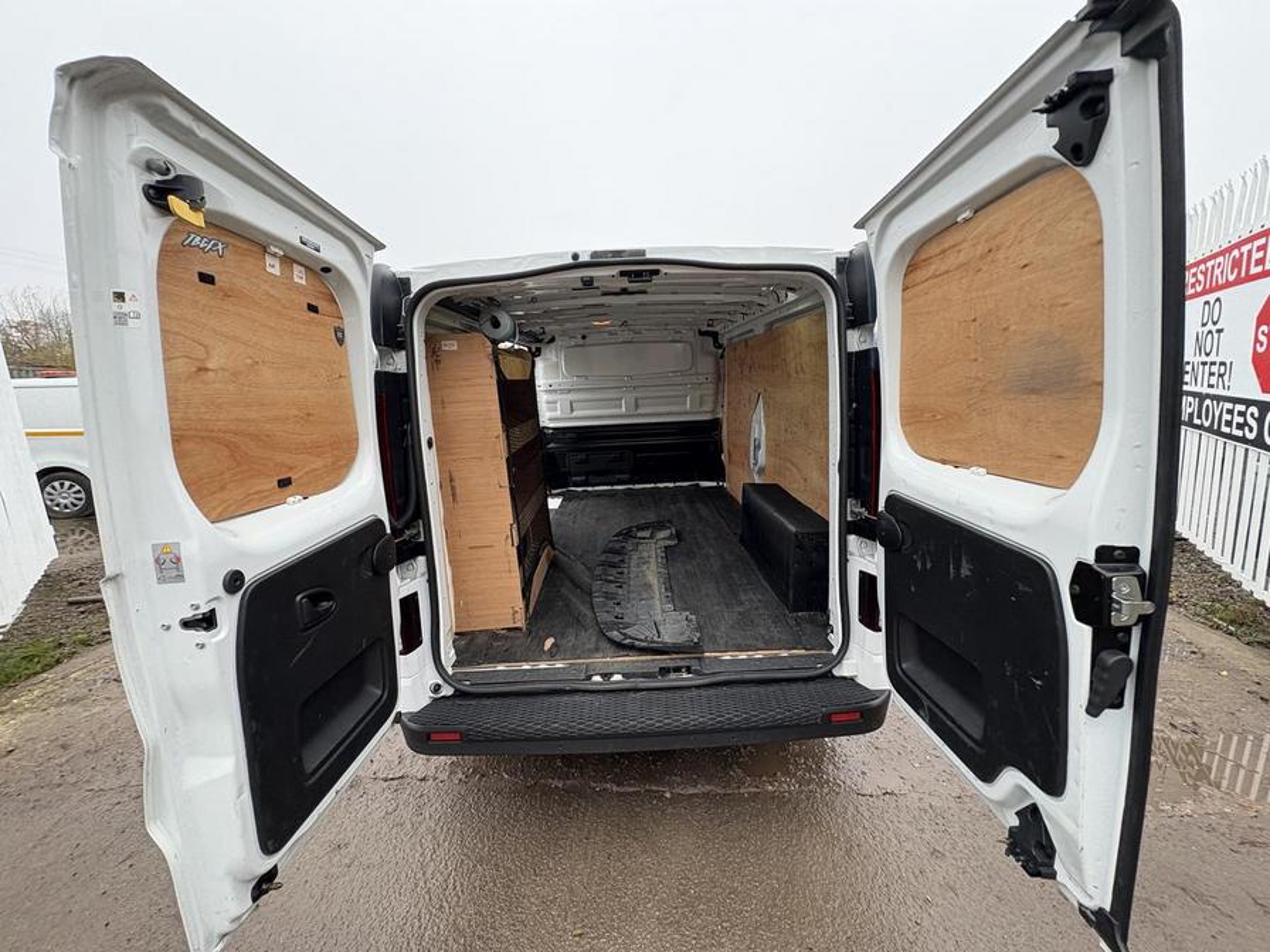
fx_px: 514
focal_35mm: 14
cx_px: 635
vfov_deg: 85.7
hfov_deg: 102.1
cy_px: 476
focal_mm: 2.22
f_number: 2.2
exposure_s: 1/99
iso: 200
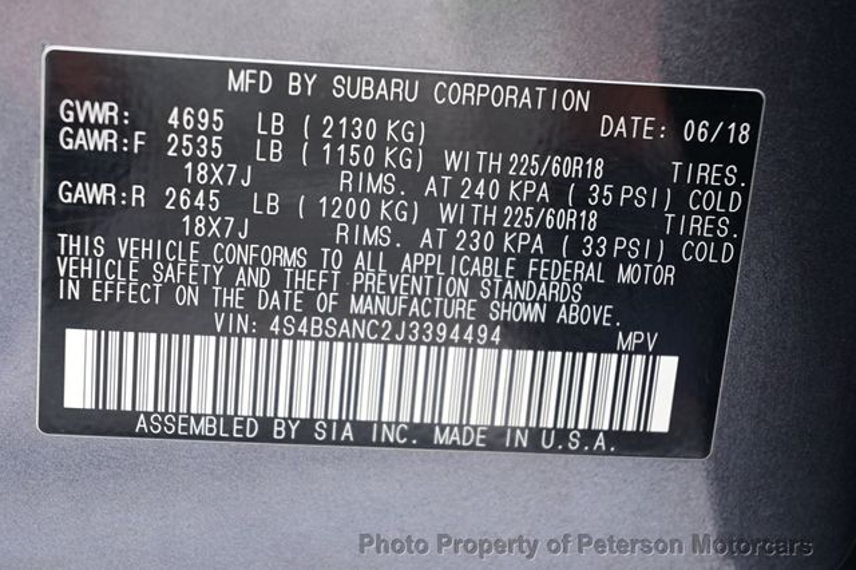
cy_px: 285
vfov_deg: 18.2
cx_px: 428
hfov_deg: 27.0
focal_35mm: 75
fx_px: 1782
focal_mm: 50
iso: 900
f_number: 6.3
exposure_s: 1/80
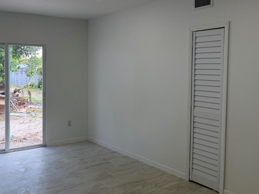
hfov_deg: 49.3
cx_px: 87
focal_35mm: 37
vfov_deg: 38.6
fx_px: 277
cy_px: 81
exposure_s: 1/156
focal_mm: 6.76
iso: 64
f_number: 1.78
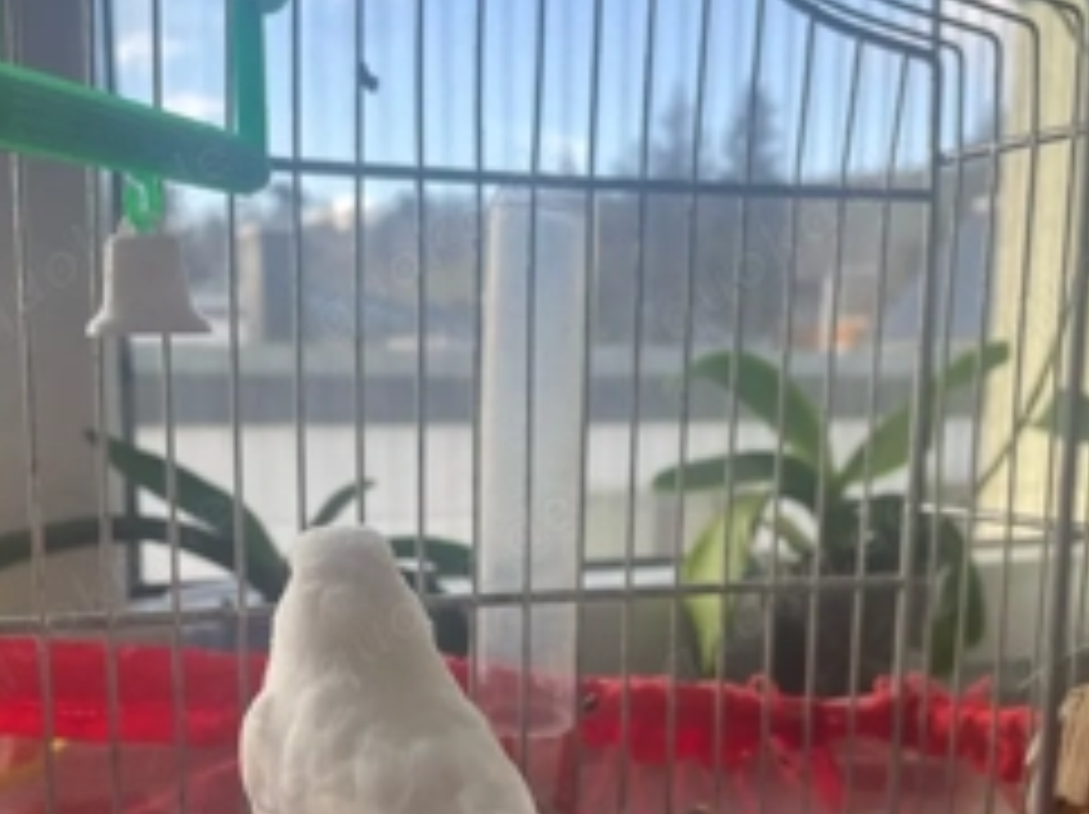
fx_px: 1351
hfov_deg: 43.9
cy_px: 639
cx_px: 540
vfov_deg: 32.7
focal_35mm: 43
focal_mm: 4.2
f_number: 1.6
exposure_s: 1/418
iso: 50
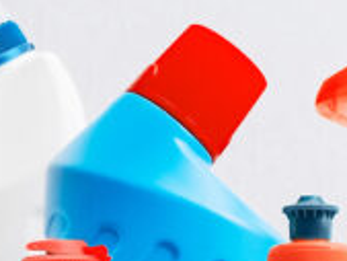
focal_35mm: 328
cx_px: -409
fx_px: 3290
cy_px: 390
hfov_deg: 5.9
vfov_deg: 4.5
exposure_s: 1/125
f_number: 13
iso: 100
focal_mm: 75
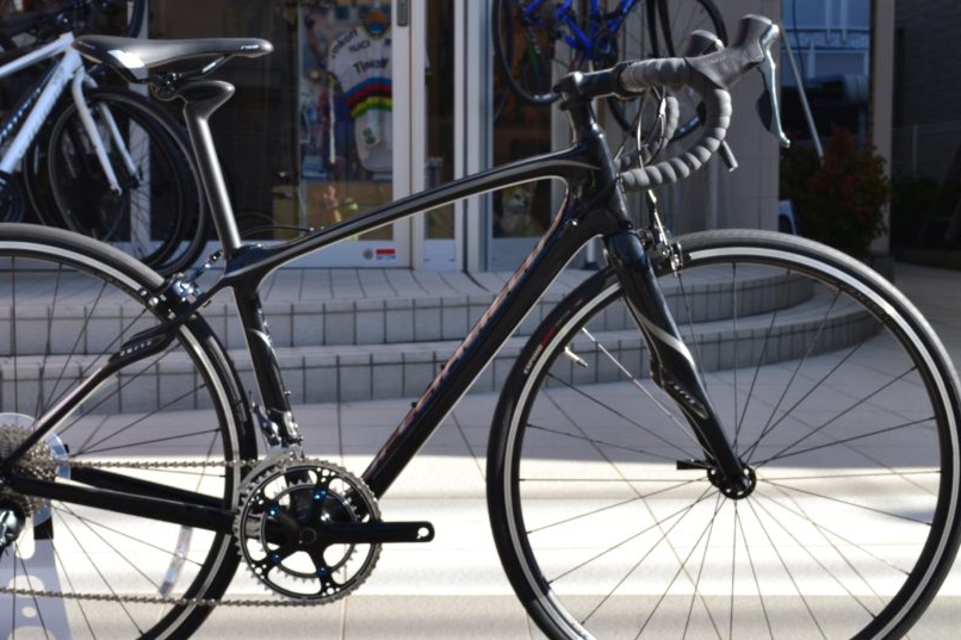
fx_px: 1628
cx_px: 378
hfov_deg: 32.8
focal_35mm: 61
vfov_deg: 22.2
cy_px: 349
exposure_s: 1/200
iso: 400
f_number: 10
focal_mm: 32
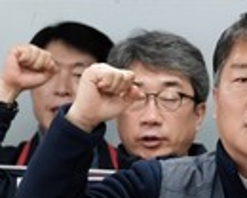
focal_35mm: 584
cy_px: 44
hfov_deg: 3.3
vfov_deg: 2.7
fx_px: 4269
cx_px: 203
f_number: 4.5
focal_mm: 90
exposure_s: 1/125
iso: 1600
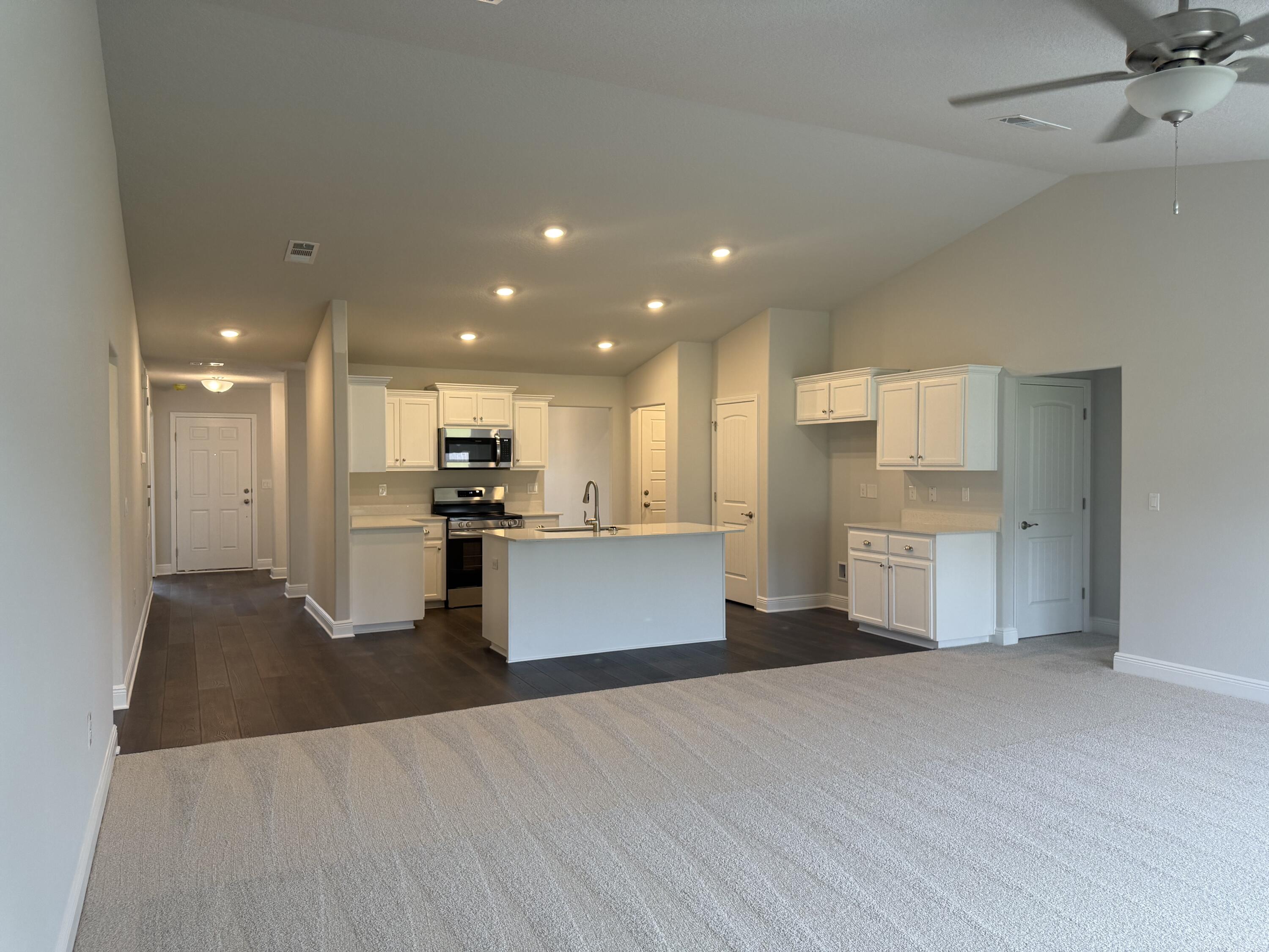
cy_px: 476
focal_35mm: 24
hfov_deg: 71.6
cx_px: 634
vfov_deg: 56.8
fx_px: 880
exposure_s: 1/120
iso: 160
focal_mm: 6.76
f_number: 1.78
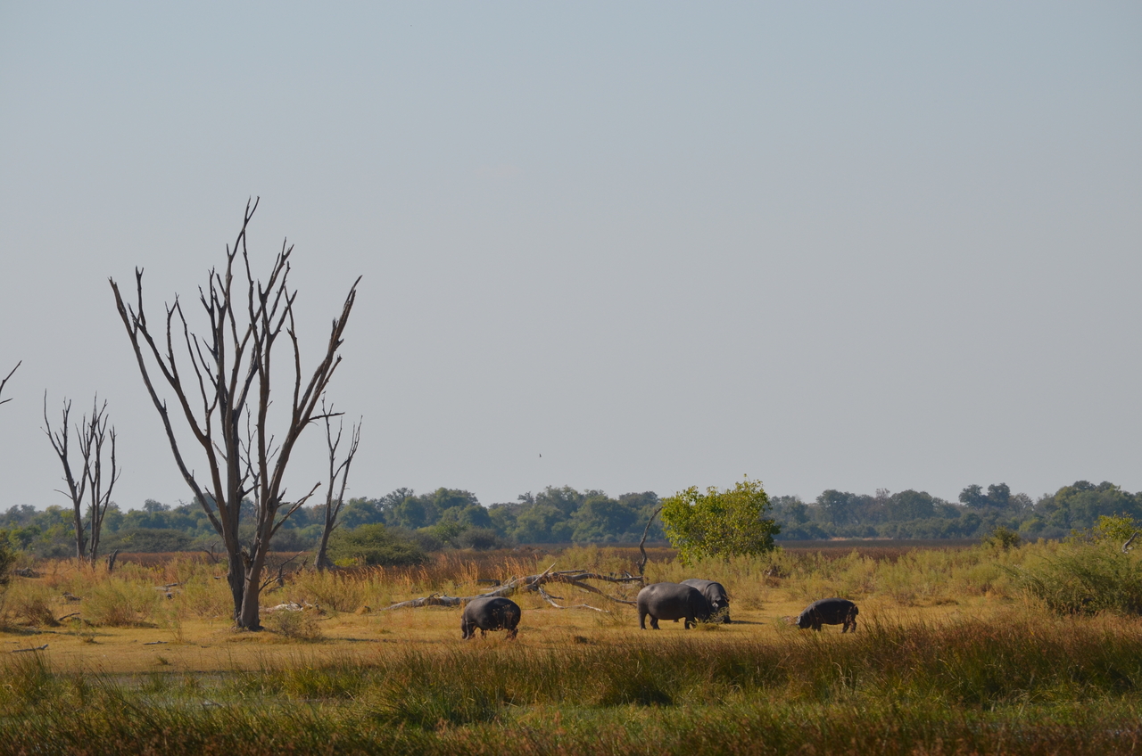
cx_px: 571
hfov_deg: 7.1
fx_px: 9260
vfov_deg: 4.7
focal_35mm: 292
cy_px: 378
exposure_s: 1/800
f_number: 7.1
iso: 200
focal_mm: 195
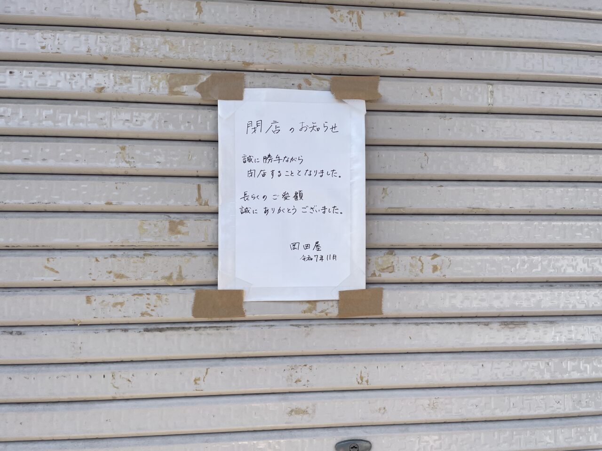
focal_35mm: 26
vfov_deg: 53.1
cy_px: 226
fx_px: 452
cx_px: 301
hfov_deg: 67.3
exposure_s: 1/1082
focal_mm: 4.2
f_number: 1.6
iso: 32
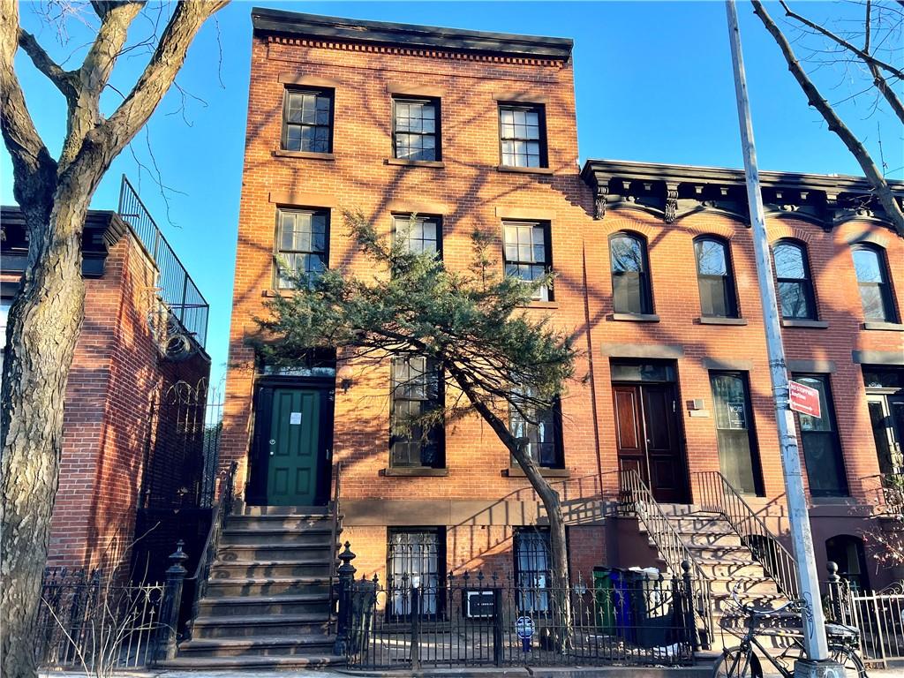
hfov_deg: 67.3
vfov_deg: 53.1
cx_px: 452
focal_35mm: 26
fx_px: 679
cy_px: 339
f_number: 1.5
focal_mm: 5.7
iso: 50
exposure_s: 1/397
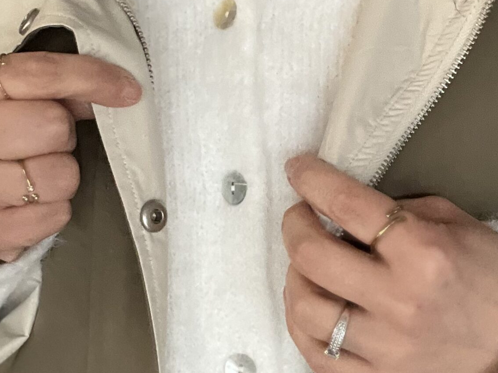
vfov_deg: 19.4
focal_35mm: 76
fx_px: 1093
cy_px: 190
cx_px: 242
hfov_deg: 25.7
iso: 400
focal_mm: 2.71
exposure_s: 1/55
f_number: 2.2
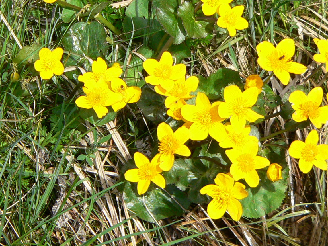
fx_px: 3686
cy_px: 96
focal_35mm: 389
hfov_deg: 5.1
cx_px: 184
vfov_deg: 3.8
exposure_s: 1/500
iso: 100
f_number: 4
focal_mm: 29.1
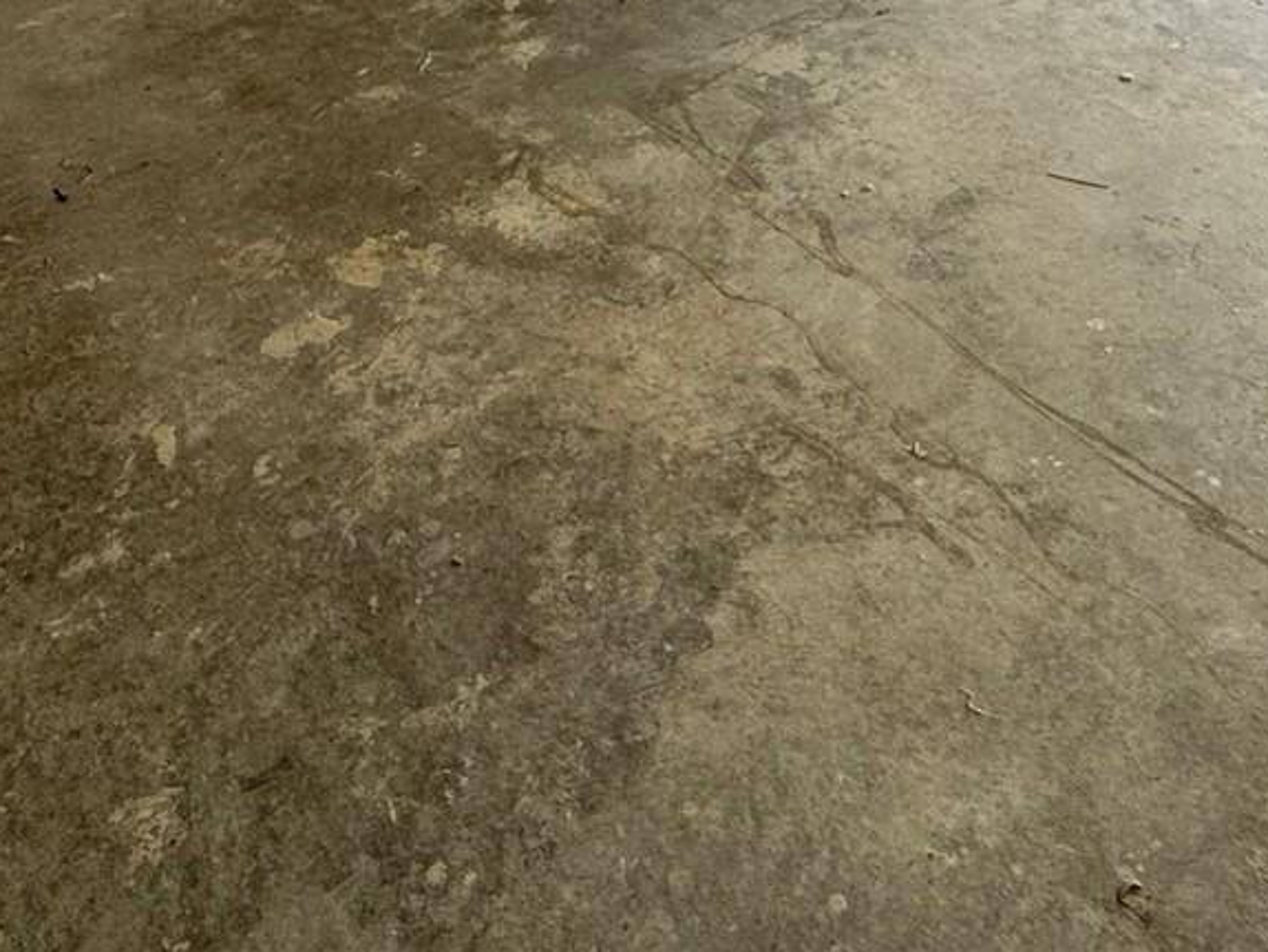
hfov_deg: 47.5
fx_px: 1429
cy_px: -371
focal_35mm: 39
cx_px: 769
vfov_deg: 28.2
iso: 125
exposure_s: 1/99
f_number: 2.2
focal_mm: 2.22
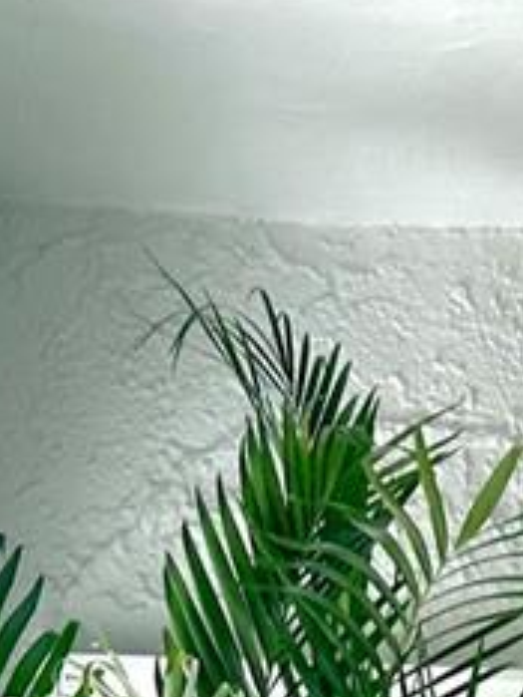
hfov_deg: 10.6
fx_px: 2697
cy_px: 1726
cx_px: 834
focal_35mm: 134
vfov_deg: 11.7
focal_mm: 5.7
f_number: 1.5
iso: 50
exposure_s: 1/309
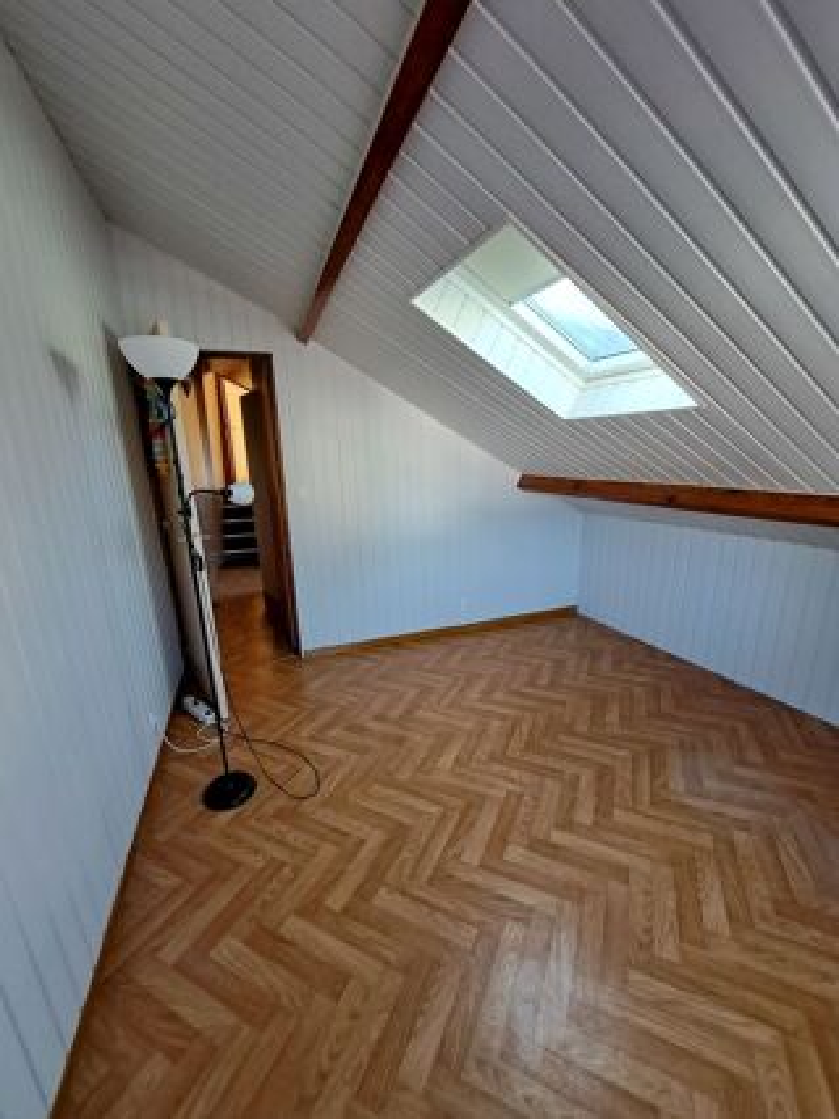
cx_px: 420
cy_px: 560
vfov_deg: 106.2
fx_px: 420
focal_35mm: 13
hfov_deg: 89.9
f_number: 2.2
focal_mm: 1.74
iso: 100
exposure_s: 1/50
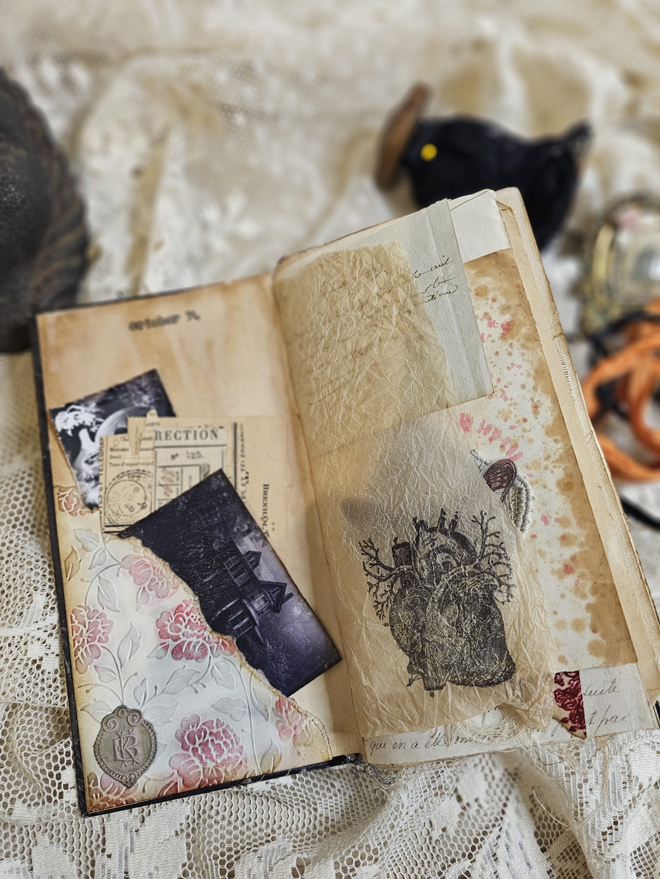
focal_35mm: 23
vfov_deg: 73.9
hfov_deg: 58.9
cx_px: 330
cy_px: 440
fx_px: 585
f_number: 1.7
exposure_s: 1/35.3
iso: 320
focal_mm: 6.3
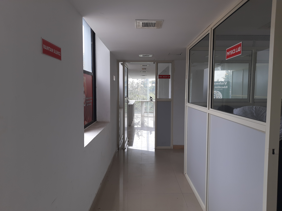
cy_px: 106
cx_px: 141
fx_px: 204
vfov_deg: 54.9
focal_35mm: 25
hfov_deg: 69.4
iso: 20
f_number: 2
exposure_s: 1/100
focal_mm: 4.6
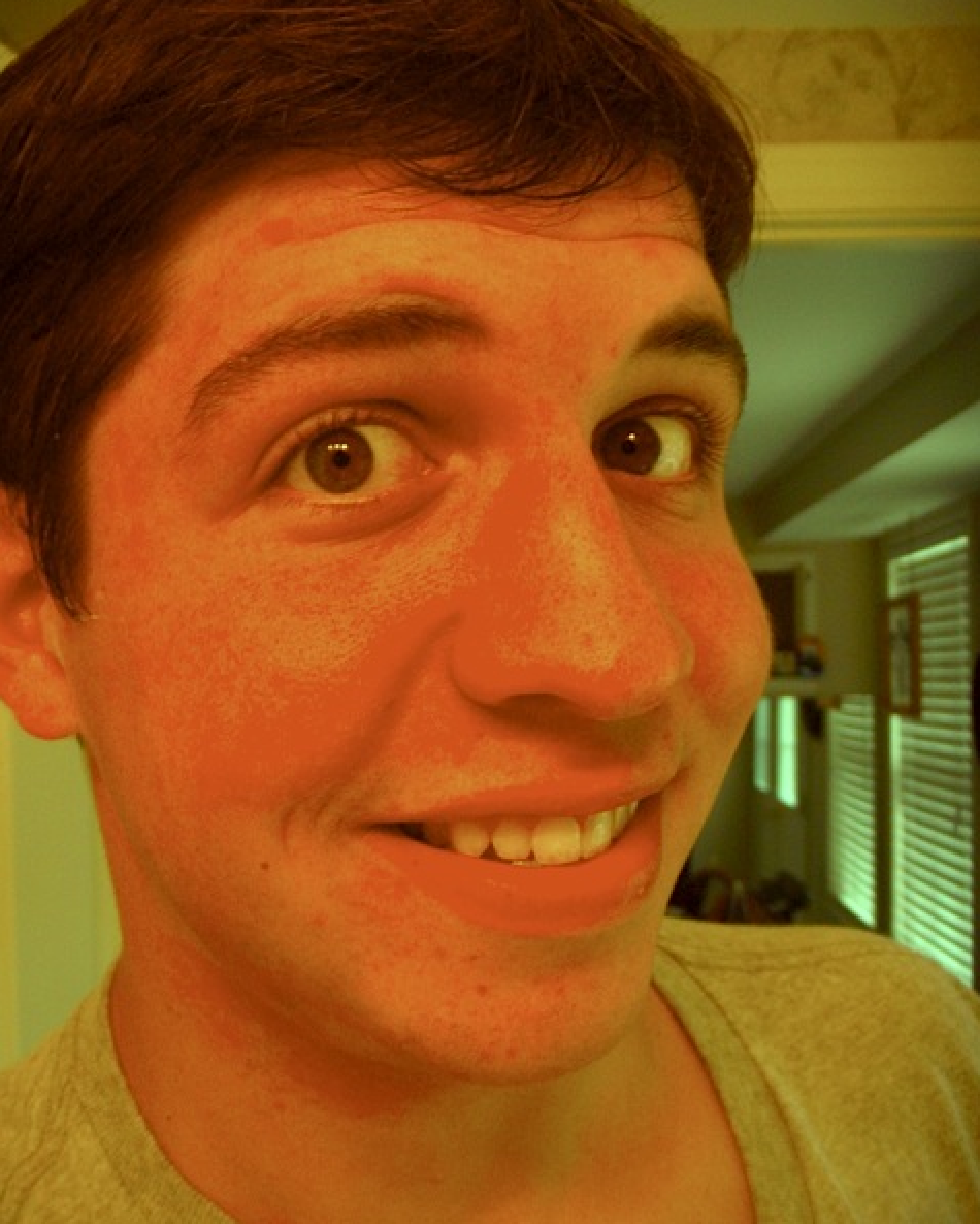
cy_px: 646
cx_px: 493
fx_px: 1449
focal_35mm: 40
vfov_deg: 45.8
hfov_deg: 37.4
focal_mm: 6.4
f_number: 3.5
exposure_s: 1/42.7
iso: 64
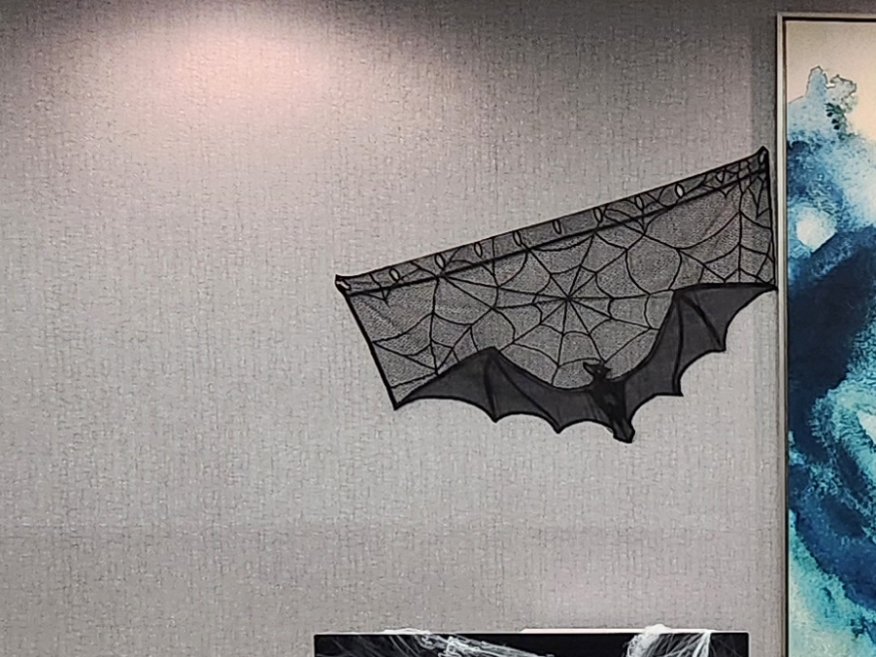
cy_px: 720
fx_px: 2581
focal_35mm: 102
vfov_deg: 14.2
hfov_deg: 18.2
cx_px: 1061
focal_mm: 5.4
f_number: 1.8
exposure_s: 1/120
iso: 320
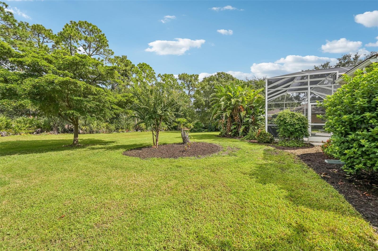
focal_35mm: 14
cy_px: 126
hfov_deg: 104.3
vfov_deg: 81.1
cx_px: 189
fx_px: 147
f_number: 8
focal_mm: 14
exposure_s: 1/1000
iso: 400
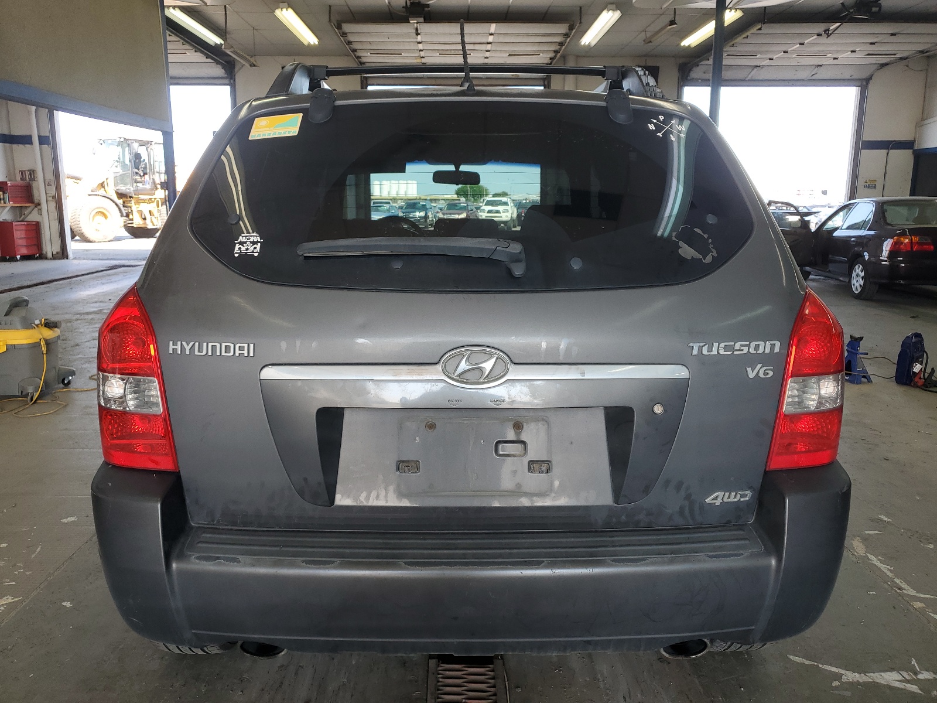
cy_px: 352
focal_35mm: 26
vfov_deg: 53.1
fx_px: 704
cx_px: 468
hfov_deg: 67.3
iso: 50
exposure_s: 1/222
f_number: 1.5
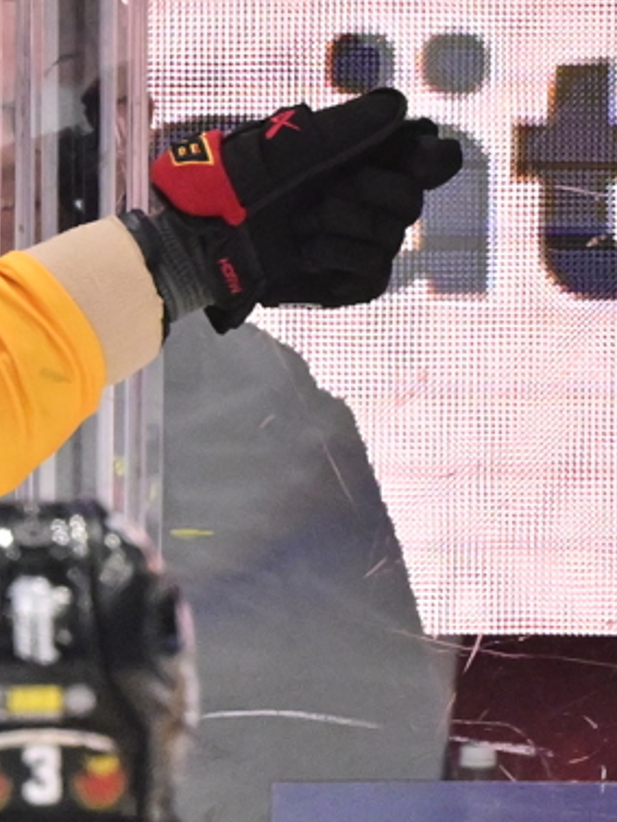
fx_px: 27149
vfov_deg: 1.7
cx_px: -639
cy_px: 694
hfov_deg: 1.3
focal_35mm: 1143
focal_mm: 330
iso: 3200
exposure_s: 1/800
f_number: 5
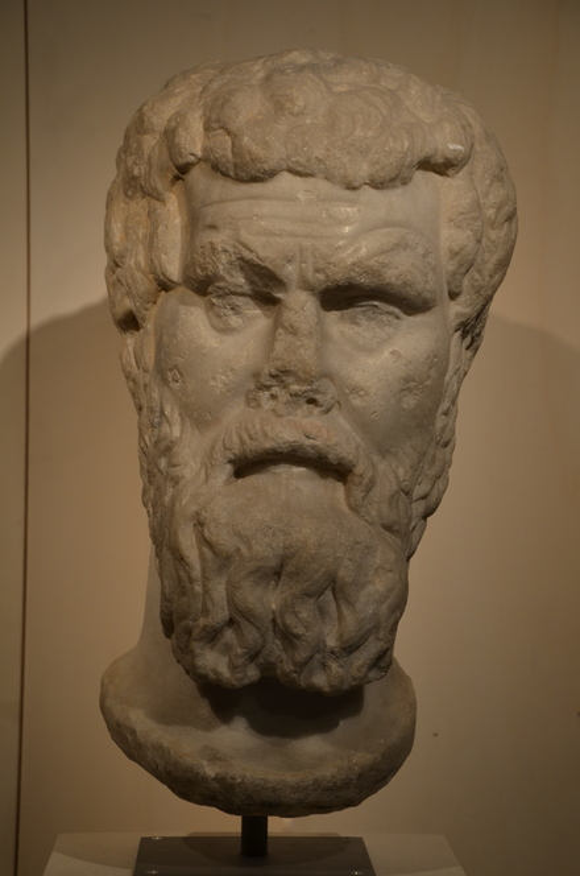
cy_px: 438
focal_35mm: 105
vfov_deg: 19.5
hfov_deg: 13.0
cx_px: 290
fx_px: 2548
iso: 400
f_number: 5.3
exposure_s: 1/60
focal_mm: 70
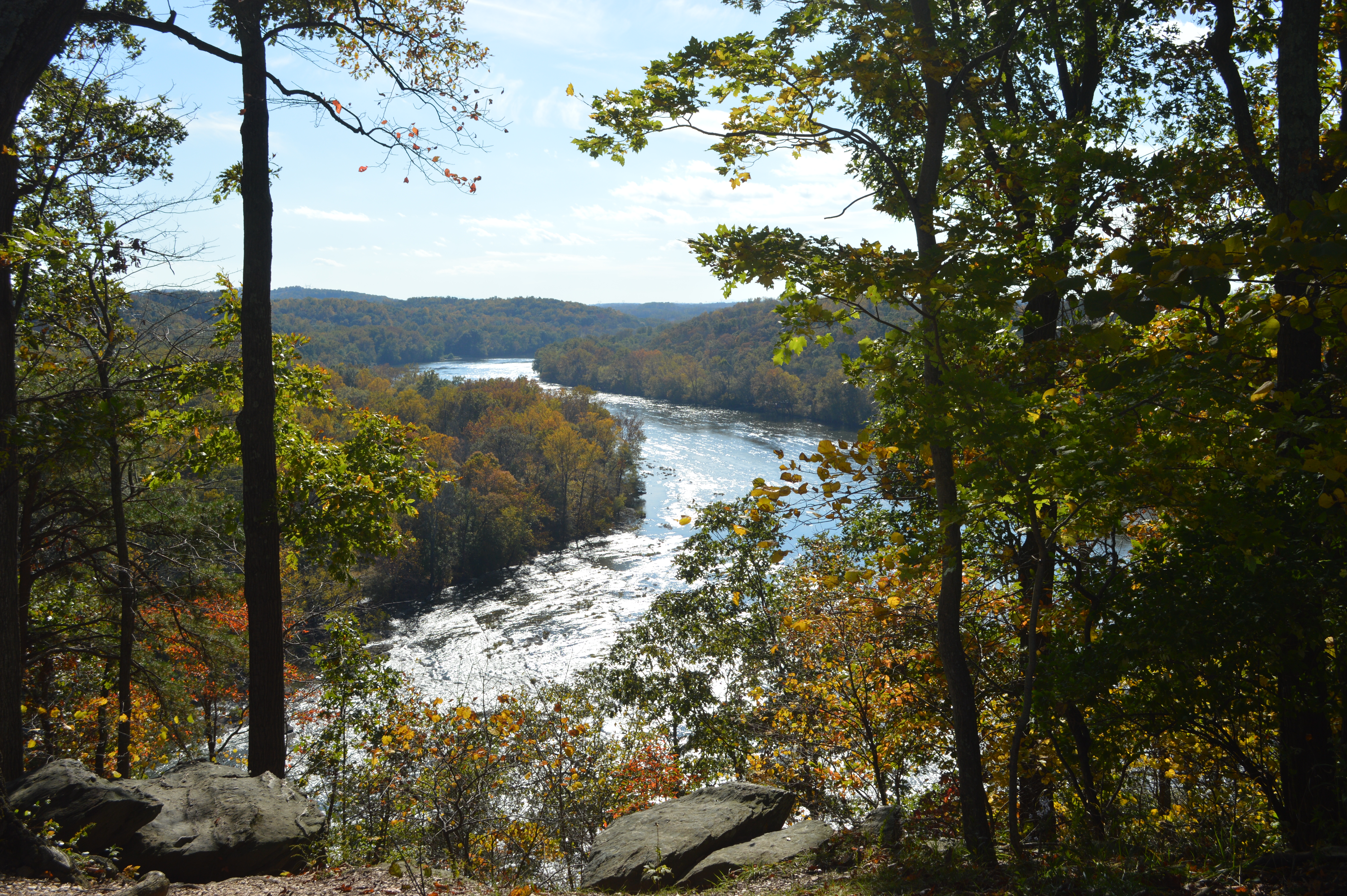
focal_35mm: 39
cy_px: 448
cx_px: 674
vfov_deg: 34.1
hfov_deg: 49.6
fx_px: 1458
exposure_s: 1/320
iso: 100
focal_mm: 26
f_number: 9
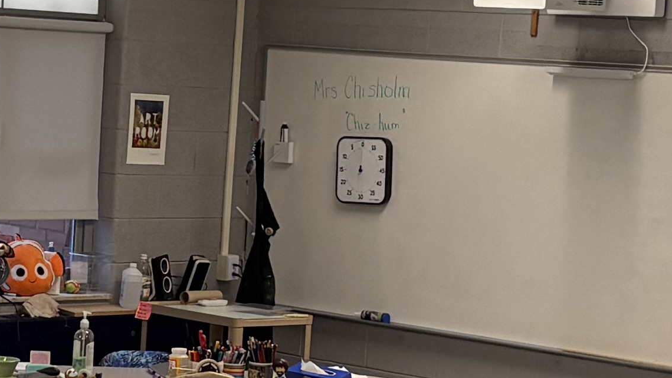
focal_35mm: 142
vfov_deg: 8.5
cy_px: 321
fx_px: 2531
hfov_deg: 15.1
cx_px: 214
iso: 160
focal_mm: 5.96
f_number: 1.6
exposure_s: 1/120
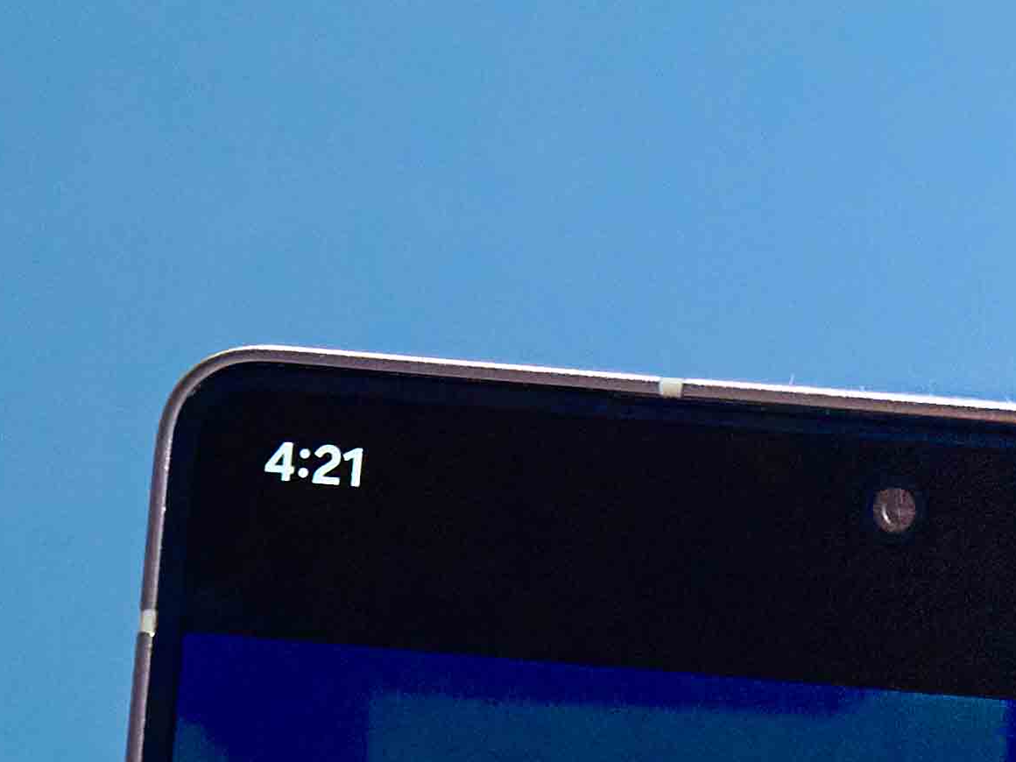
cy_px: 2045
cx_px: 747
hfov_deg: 1.4
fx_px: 40181
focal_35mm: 1369
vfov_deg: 1.1
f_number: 4
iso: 1000
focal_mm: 200
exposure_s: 1/160
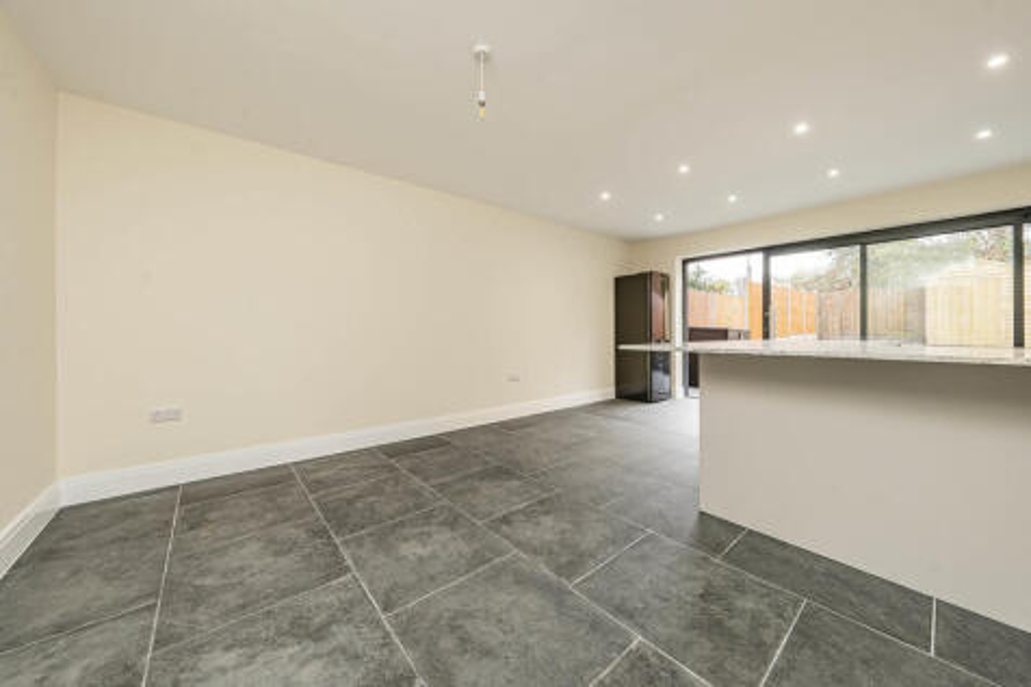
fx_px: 344
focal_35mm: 12
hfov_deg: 112.6
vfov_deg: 90.0
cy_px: 344
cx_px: 516
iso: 320
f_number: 9
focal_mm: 12
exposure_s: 1/8
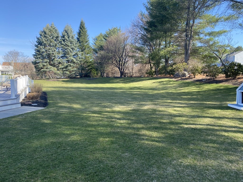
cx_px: 122
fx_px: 183
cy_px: 91
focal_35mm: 26
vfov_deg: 53.1
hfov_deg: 67.3
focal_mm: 4.25
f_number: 1.8
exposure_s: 1/762
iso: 32
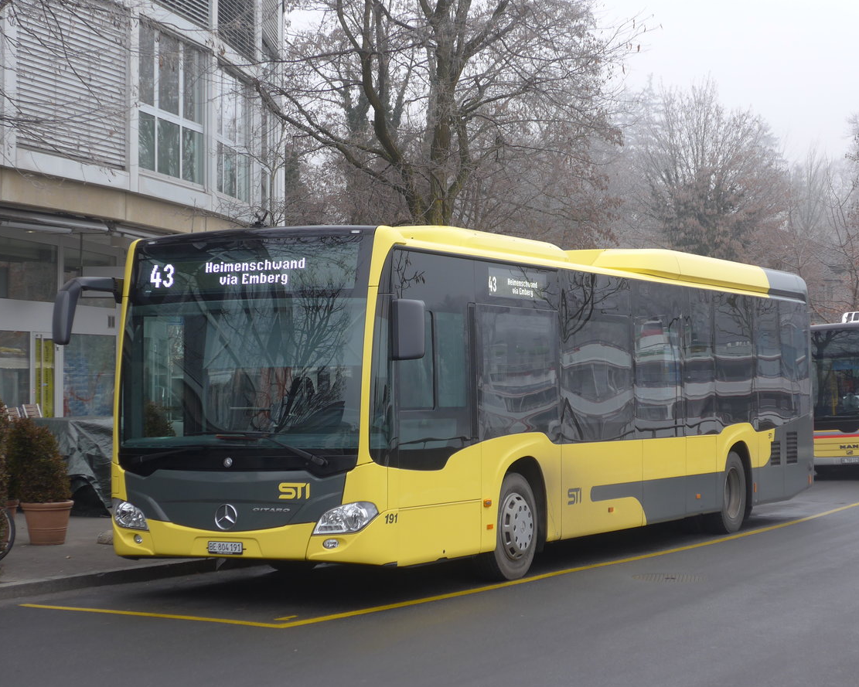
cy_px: 345
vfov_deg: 19.7
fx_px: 1983
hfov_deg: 24.4
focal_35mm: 78
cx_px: 428
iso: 80
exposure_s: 1/100
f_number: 4.2
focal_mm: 15
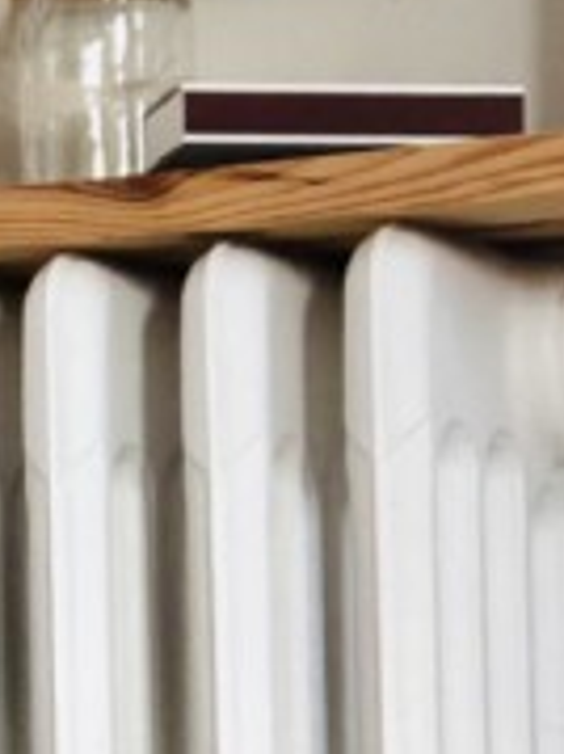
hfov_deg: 5.4
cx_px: -547
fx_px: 5916
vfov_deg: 7.3
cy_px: 545
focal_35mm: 272
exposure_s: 1/30
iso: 80
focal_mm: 6.6
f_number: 2.8
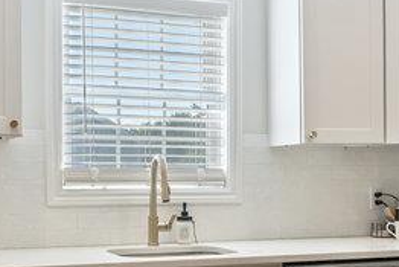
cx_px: 166
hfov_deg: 32.8
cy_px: 198
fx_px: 676
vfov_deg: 22.1
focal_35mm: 61
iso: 200
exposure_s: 1/10
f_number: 5
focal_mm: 16
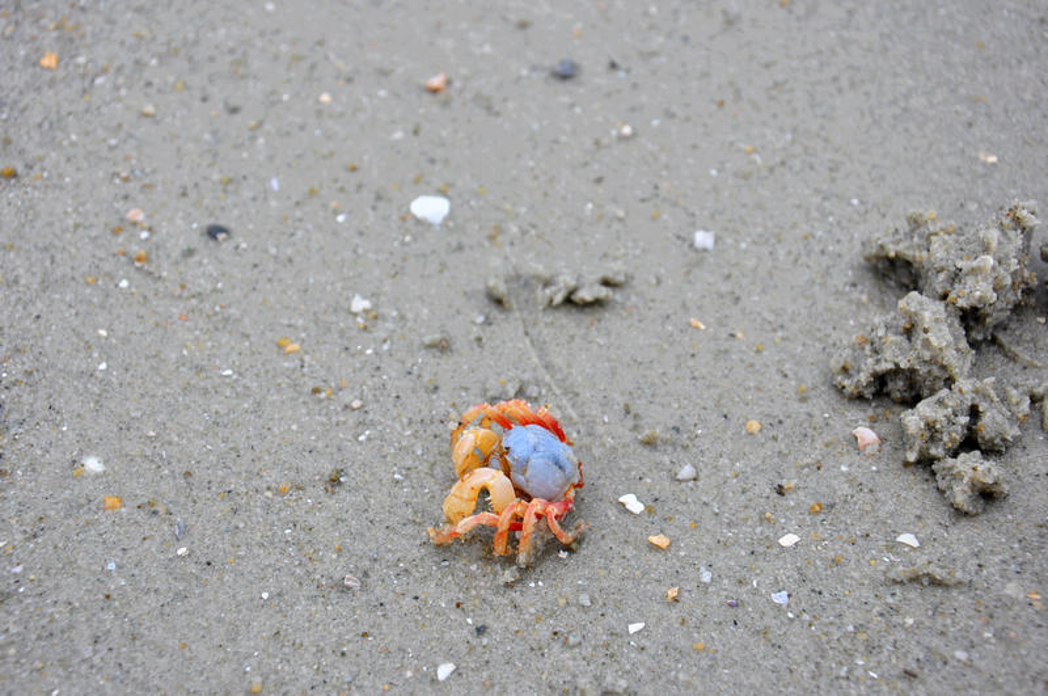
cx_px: 524
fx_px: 2093
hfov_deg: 28.1
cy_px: 348
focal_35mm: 72
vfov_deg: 18.9
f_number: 8
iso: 200
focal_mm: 48
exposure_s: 1/100
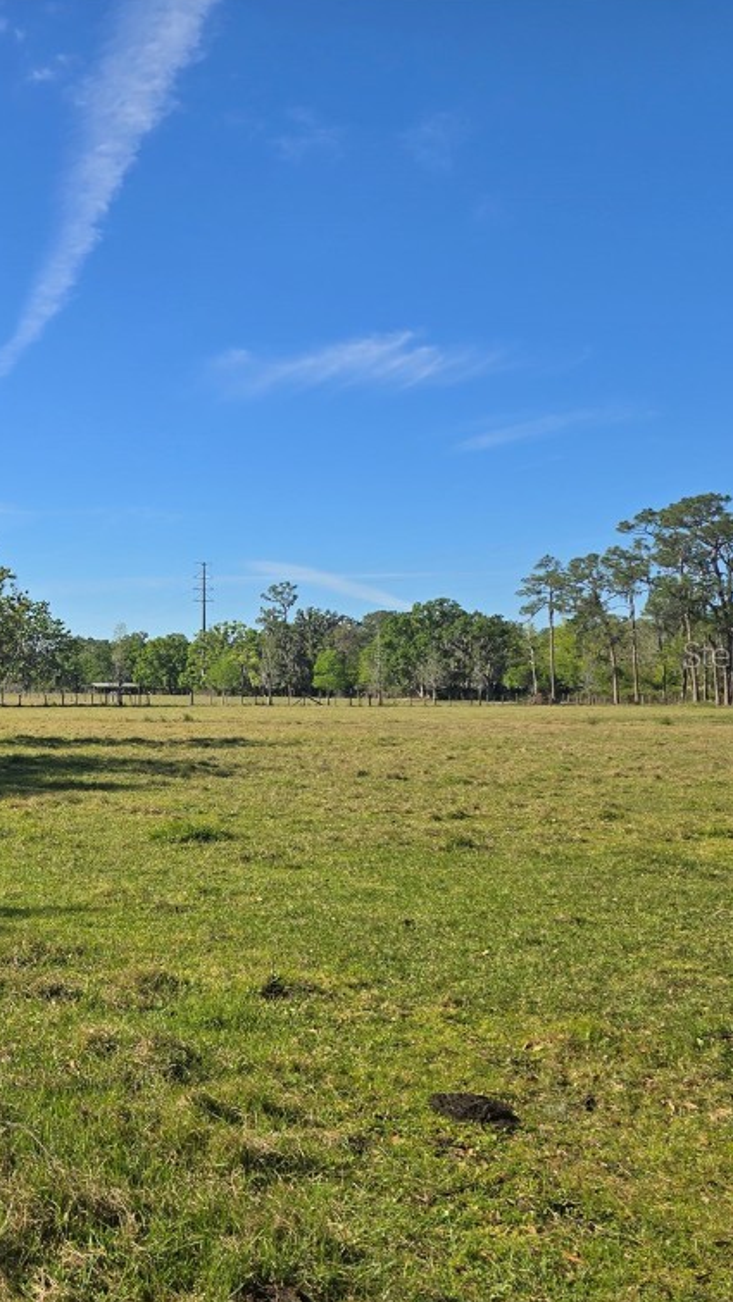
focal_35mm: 34
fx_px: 1174
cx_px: -38
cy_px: 654
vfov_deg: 58.0
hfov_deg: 31.4
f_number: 1.7
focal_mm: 6.3
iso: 12
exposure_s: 1/781
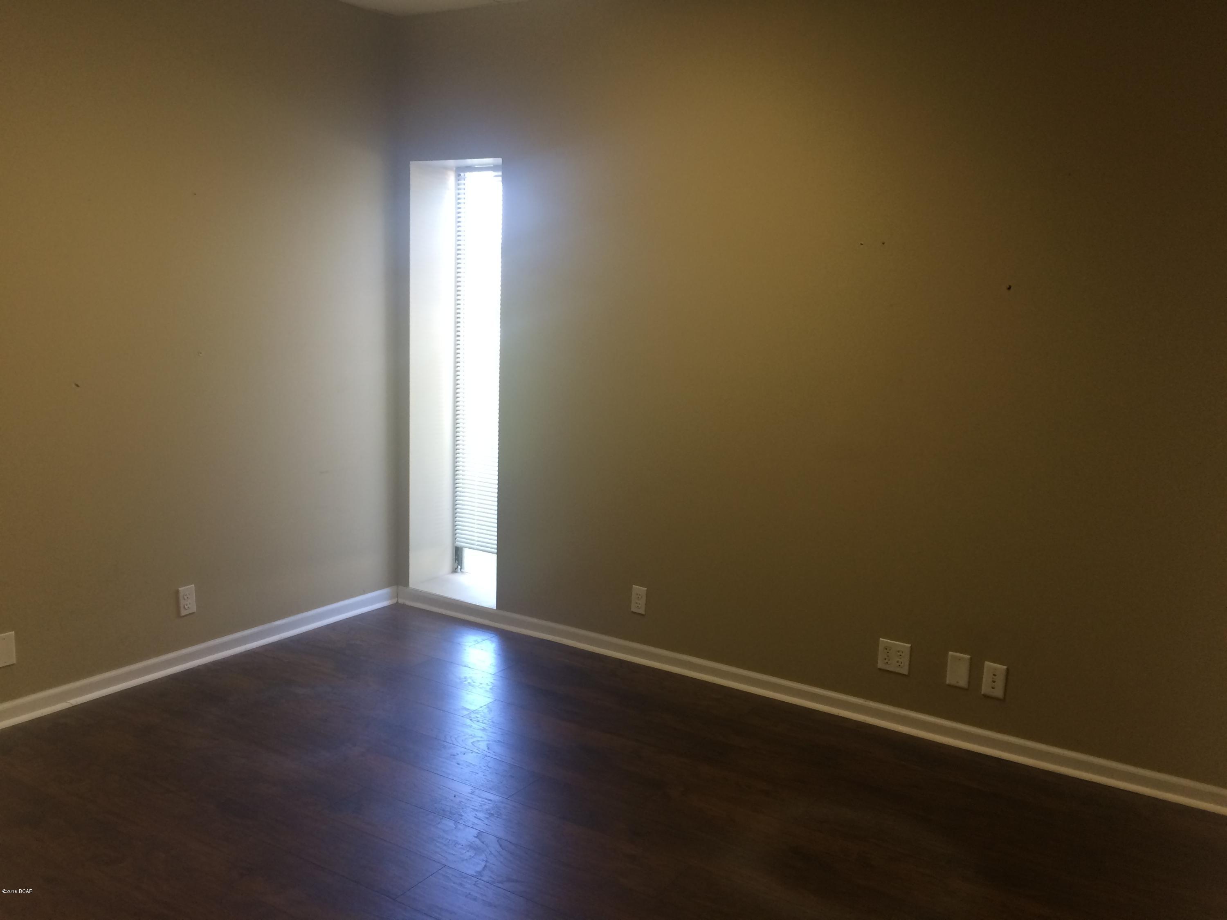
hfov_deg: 61.7
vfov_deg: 48.2
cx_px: 614
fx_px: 1028
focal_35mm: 29
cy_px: 460
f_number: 2.2
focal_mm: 4.15
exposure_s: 1/30
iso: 64
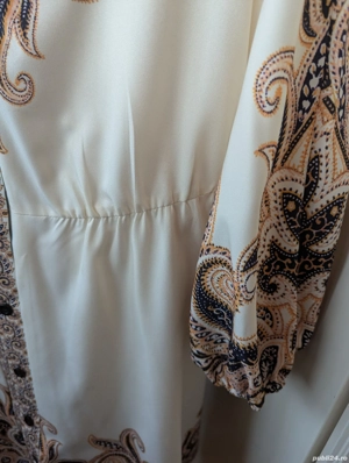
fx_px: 322
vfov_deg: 71.5
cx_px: 174
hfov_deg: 57.0
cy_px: 232
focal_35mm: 24
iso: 424
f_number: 1.85
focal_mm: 6.81
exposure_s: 1/135
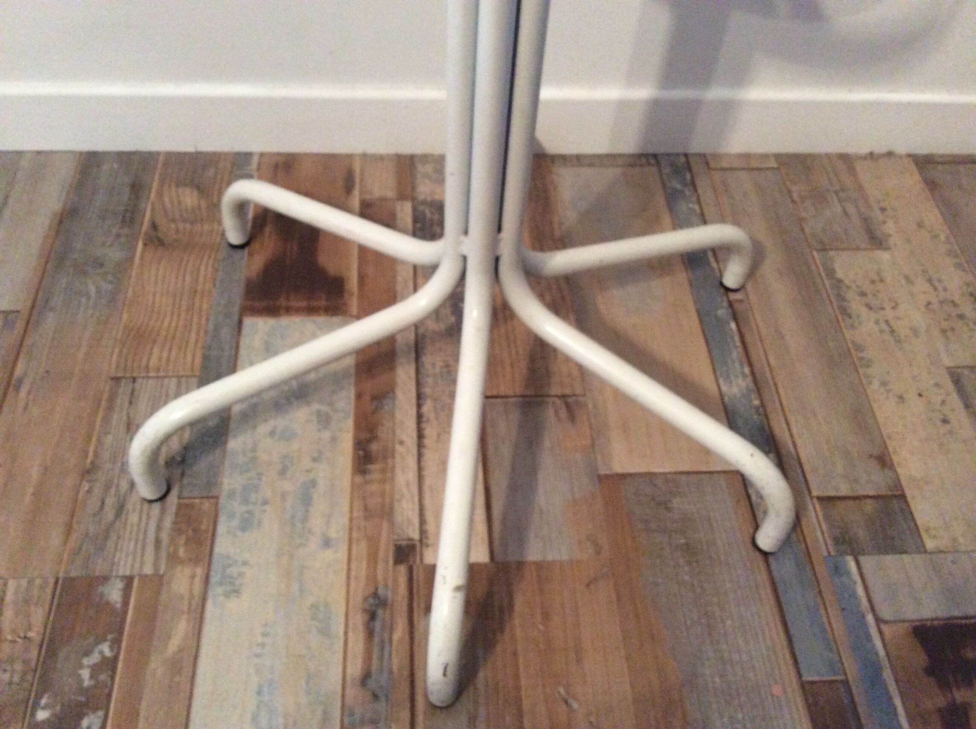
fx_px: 901
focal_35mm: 32
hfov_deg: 56.9
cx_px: 488
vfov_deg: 44.1
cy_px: 364
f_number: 2.4
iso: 320
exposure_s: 1/17
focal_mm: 3.3
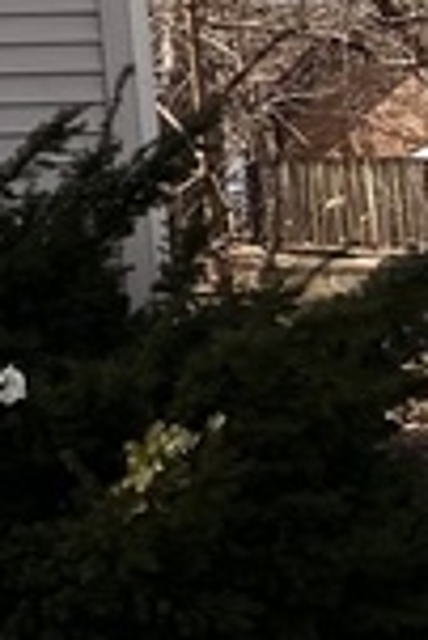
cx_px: -1076
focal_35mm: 193
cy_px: -314
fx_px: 3434
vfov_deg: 10.3
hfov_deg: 6.3
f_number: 1.5
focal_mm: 5.7
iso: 50
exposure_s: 1/3165
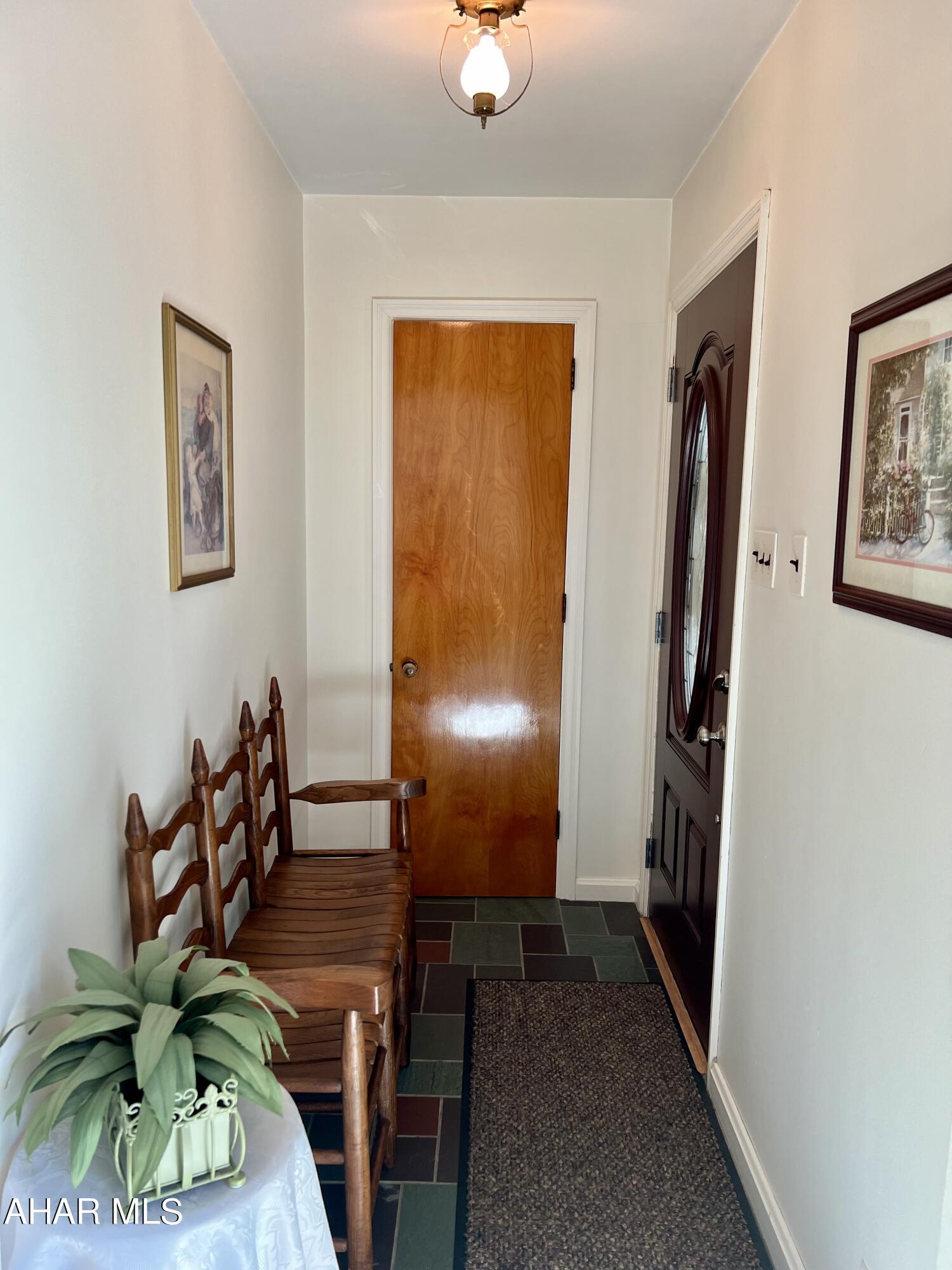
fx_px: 953
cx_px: 476
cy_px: 635
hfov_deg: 53.1
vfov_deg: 67.3
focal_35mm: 26
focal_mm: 5.7
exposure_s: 1/120
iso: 80
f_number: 1.5
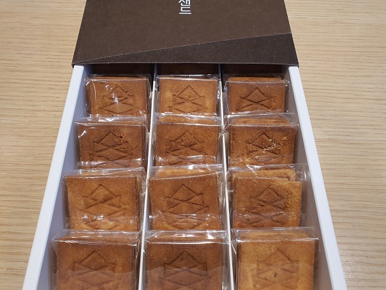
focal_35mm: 26
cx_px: 193
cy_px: 145
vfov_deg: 53.1
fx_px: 290
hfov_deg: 67.3
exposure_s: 1/120
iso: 100
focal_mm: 4.3
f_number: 2.4
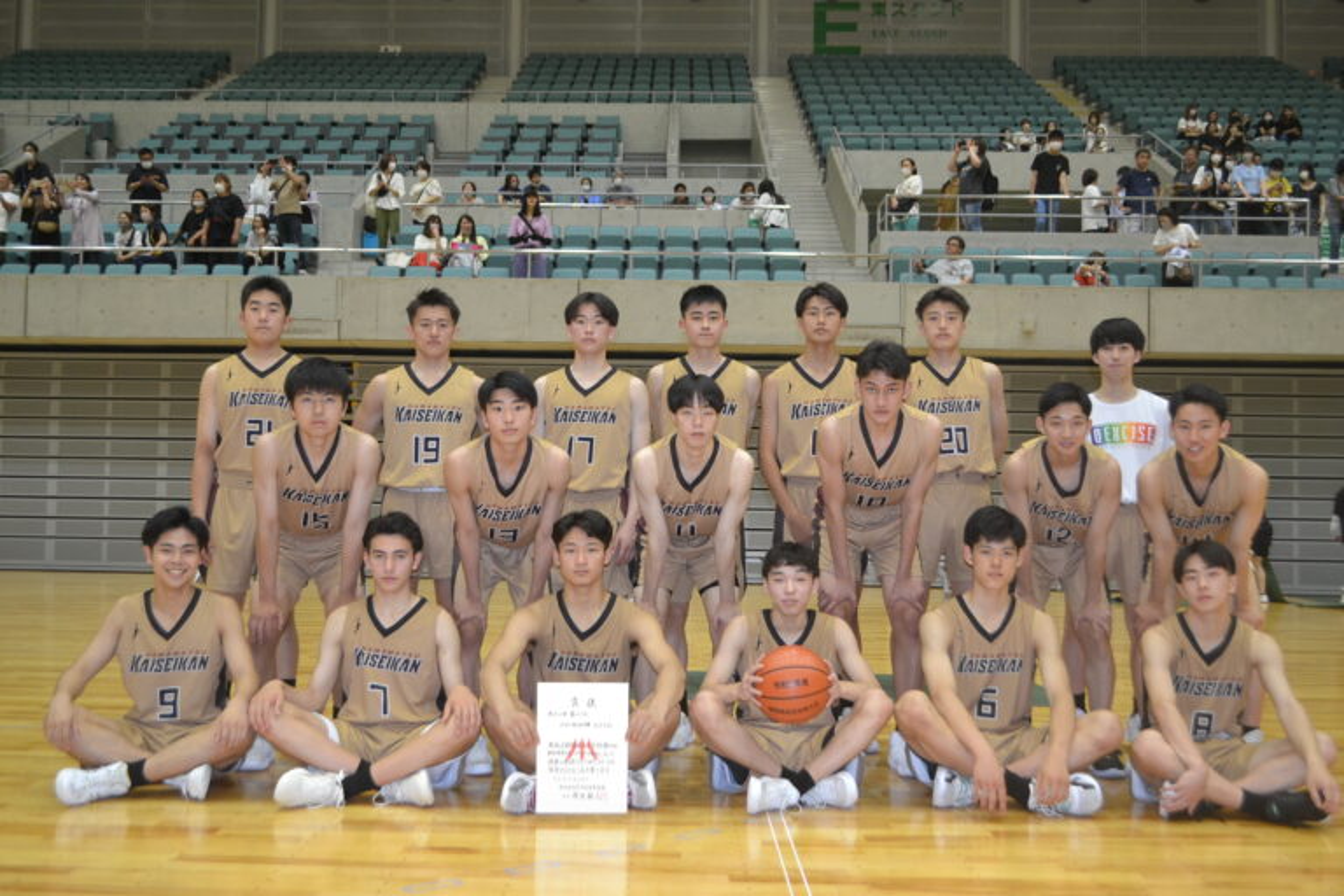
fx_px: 1344
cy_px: 448
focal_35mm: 36
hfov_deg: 53.1
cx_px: 672
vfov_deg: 36.9
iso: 800
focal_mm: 24
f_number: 4
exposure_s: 1/60
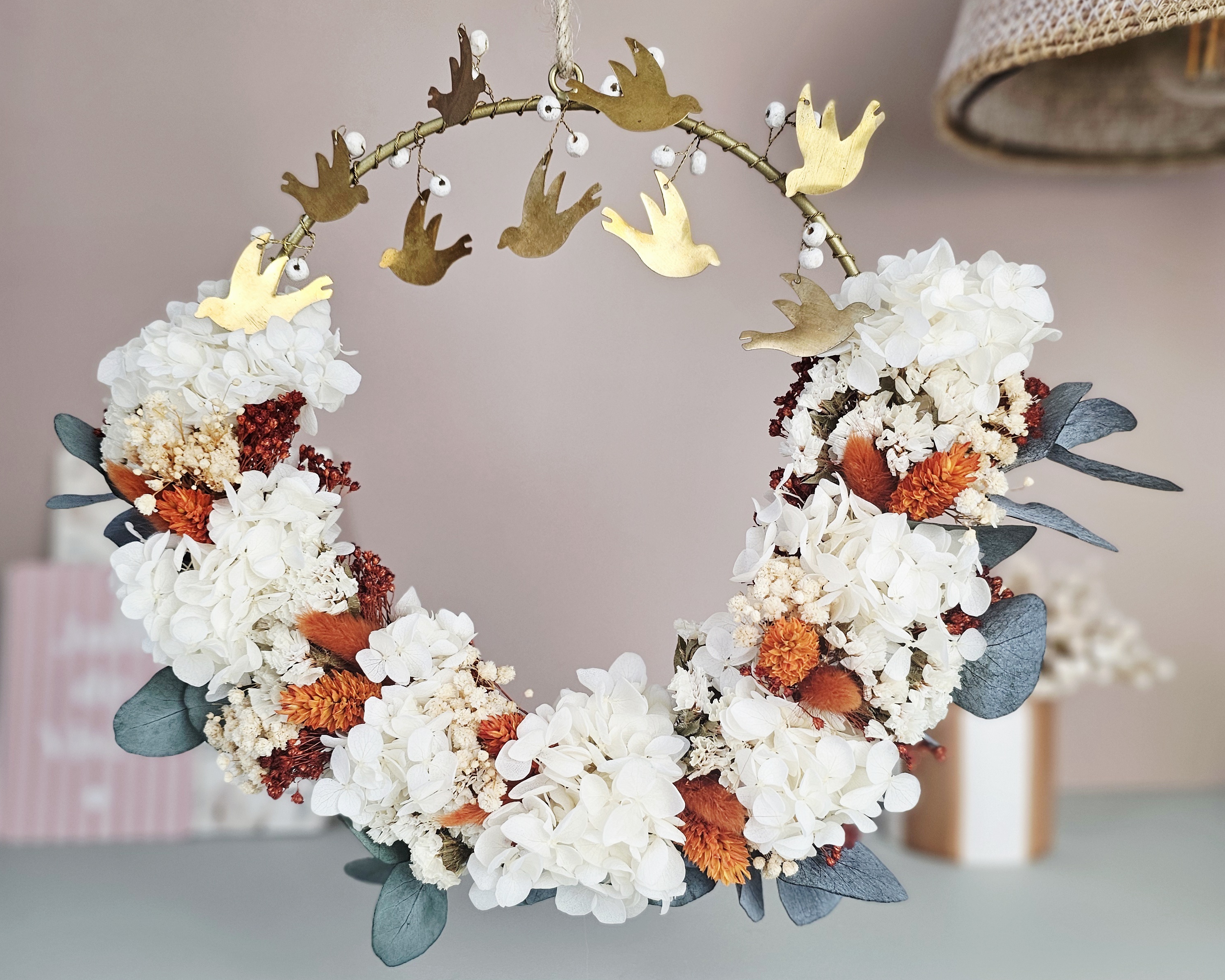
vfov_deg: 48.3
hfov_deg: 58.8
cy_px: 579
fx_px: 1088
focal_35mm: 30
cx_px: 611
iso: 100
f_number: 1.7
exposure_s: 1/101
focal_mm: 6.3
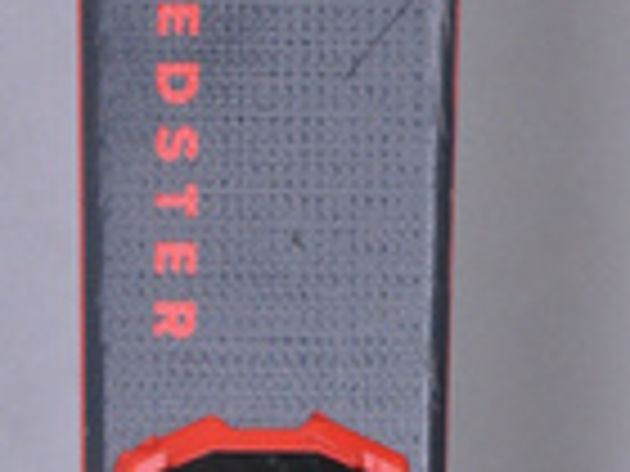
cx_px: 569
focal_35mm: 485
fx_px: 8818
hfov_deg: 4.1
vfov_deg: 3.1
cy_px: 157
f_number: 8
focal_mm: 105
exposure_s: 1/125
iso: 3200
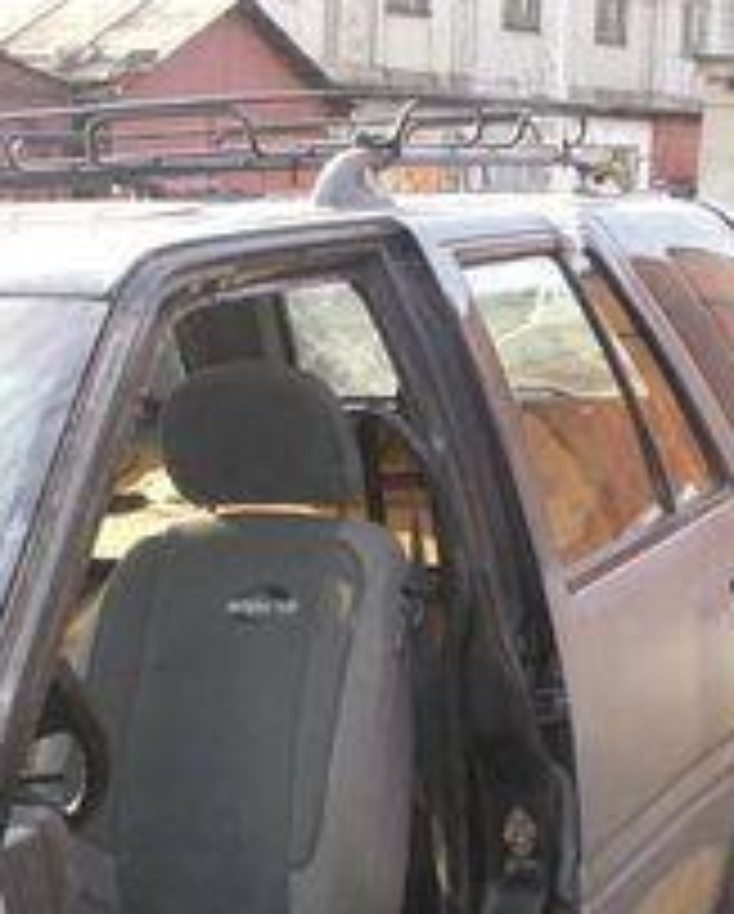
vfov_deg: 26.0
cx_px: 392
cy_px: 518
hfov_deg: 21.0
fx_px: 1978
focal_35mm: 73
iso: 64
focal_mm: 6.3
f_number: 3.1
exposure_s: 1/80
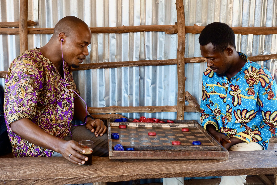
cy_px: 92
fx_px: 462
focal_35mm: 60
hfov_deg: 33.4
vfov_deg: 22.6
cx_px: 138
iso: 500
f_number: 2.8
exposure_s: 1/80
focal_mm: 22
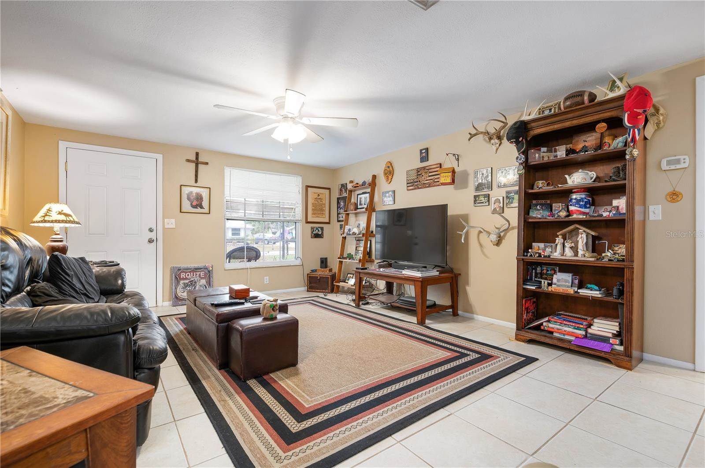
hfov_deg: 96.8
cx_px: 352
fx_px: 313
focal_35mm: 16
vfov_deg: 73.6
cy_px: 234
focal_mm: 16
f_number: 8
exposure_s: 1/8
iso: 500
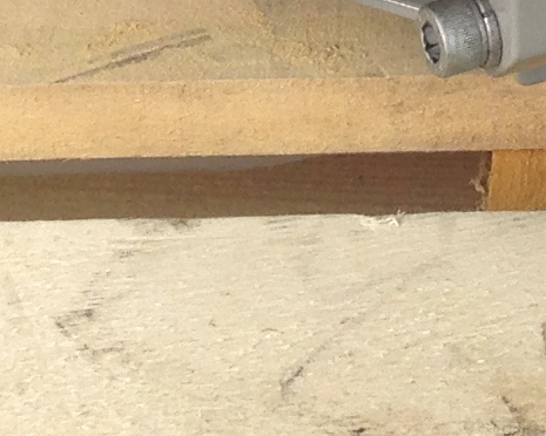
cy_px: -718
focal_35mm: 226
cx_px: 903
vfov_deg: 6.4
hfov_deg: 8.3
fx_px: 3652
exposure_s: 1/144
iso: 50
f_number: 2.4
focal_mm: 4.12
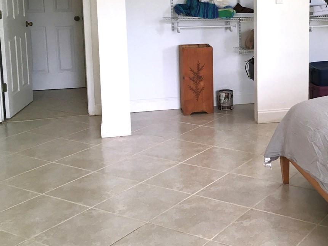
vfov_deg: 26.6
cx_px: 275
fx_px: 512
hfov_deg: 34.2
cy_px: 54
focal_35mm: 54
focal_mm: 4.15
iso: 32
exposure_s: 1/30
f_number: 2.2
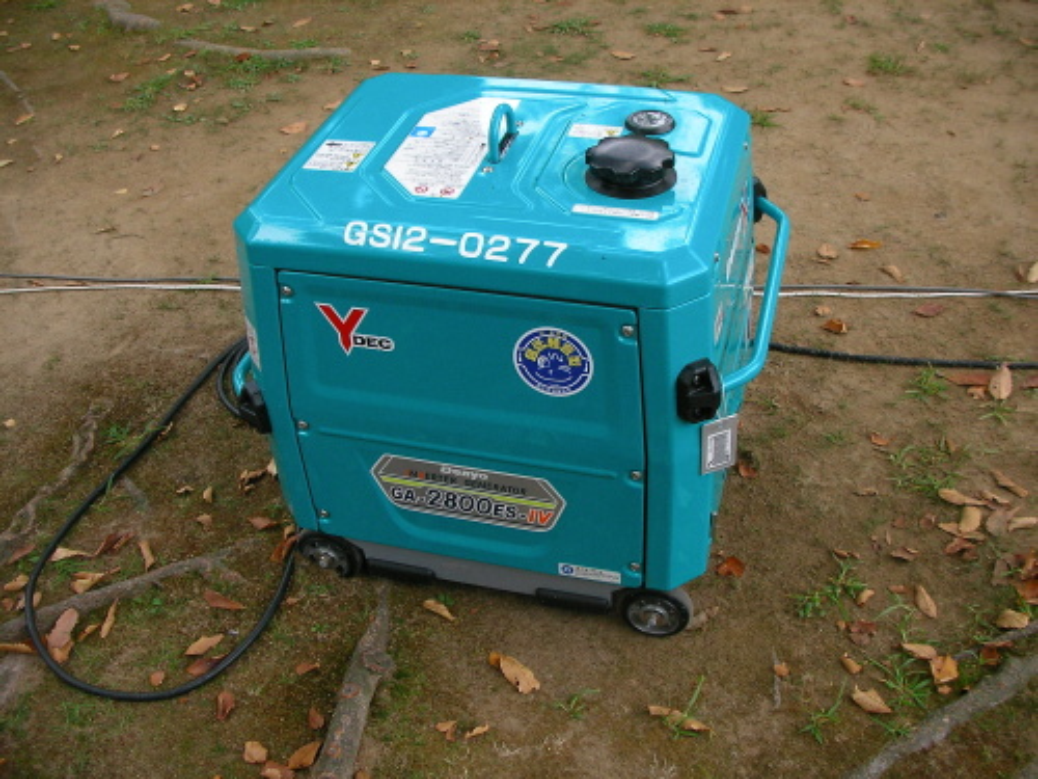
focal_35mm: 38
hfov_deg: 49.0
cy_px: 390
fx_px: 1139
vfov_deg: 37.7
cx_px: 519
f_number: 3.5
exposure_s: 1/43.3
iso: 100
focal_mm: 6.3
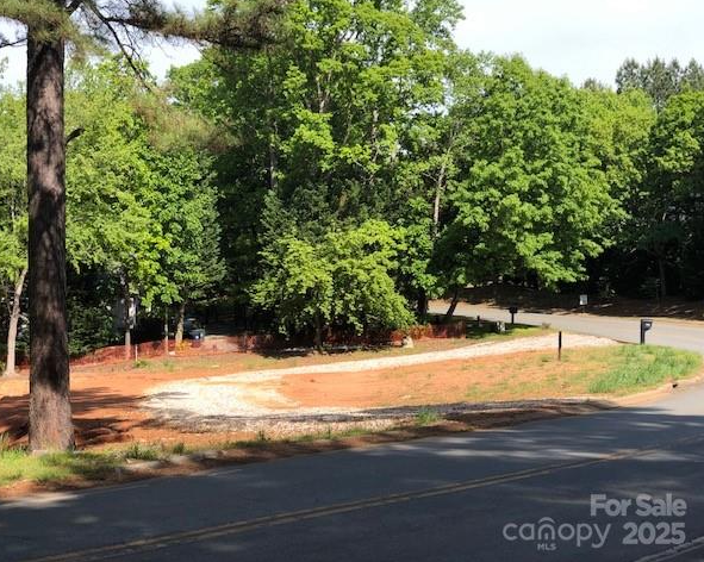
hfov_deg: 34.2
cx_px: 332
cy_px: 279
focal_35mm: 55
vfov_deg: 27.6
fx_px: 1145
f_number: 2.4
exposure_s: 1/528
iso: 16
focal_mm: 6
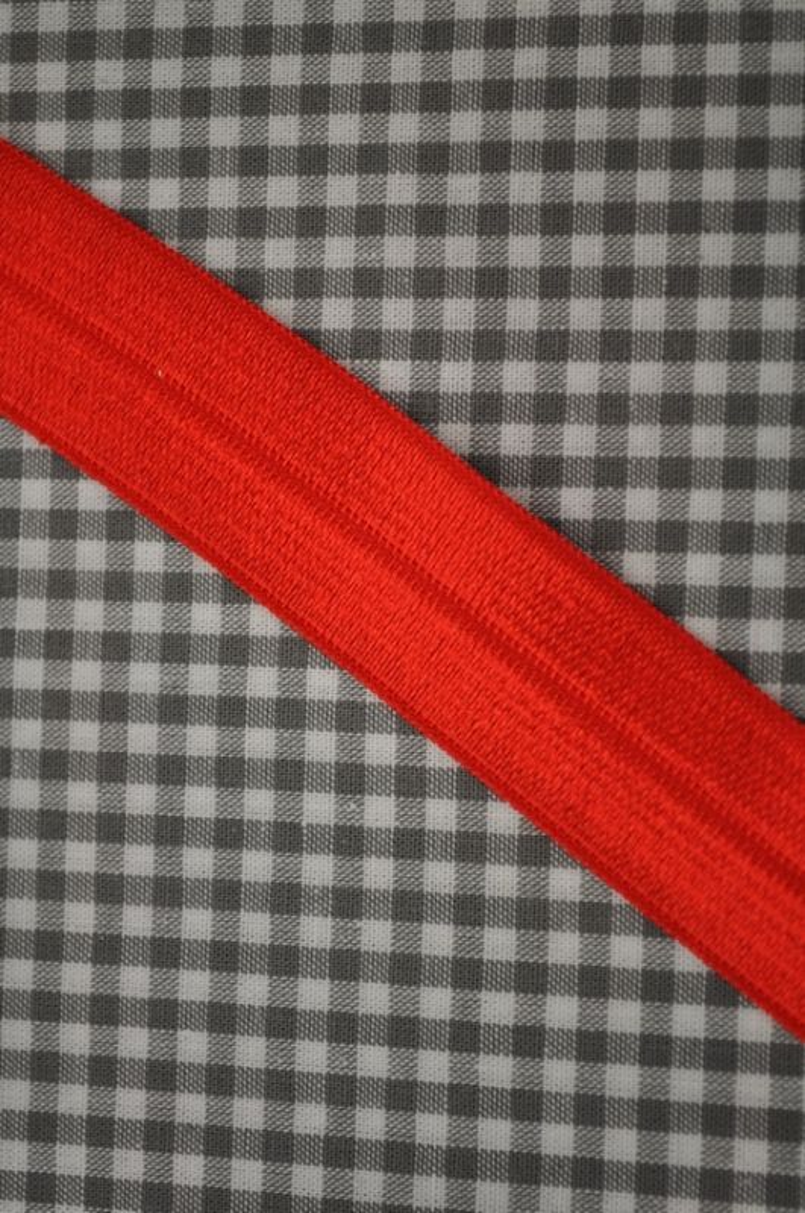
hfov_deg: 18.9
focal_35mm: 72
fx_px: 2422
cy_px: 606
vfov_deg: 28.1
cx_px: 402
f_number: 5.3
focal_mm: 48
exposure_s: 1/60
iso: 500
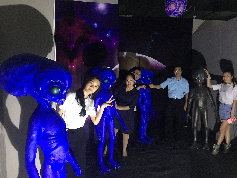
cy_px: 89
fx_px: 199
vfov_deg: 48.2
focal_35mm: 29
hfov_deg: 61.7
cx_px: 118
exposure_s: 1/8
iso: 160
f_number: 2.2
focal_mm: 4.15
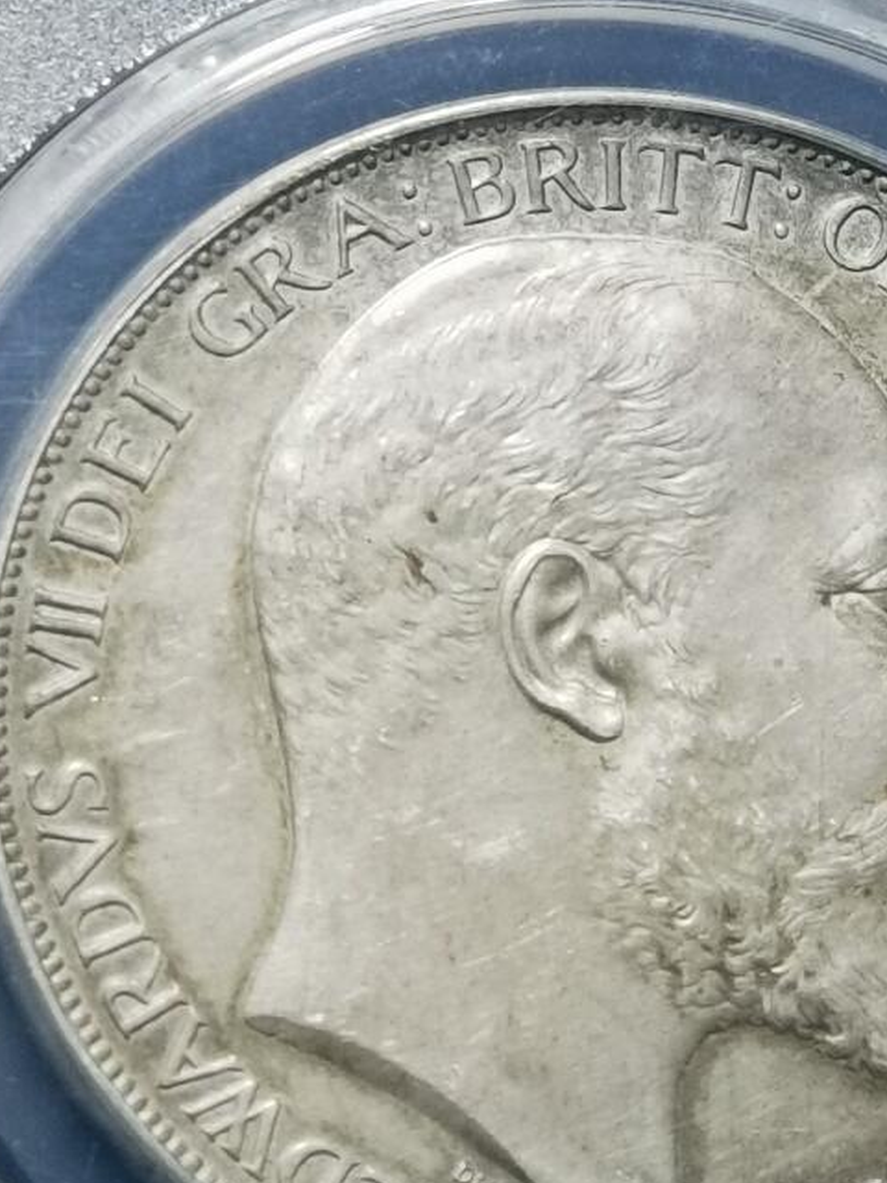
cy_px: 373
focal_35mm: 180
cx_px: 602
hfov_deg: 8.2
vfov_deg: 11.0
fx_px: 6150
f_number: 1.9
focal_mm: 6.67
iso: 125
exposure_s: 1/100
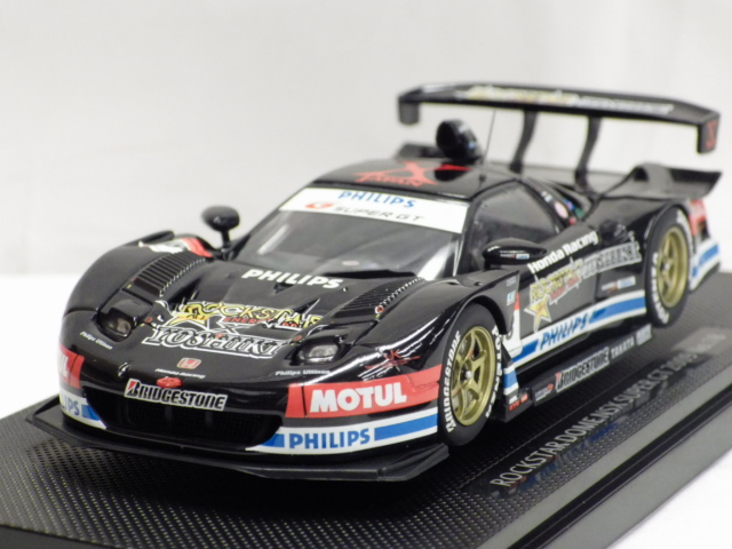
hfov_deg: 16.6
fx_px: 2516
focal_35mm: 119
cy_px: 274
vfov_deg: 12.5
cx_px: 366
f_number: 4.8
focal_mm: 21.3
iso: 800
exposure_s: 1/30
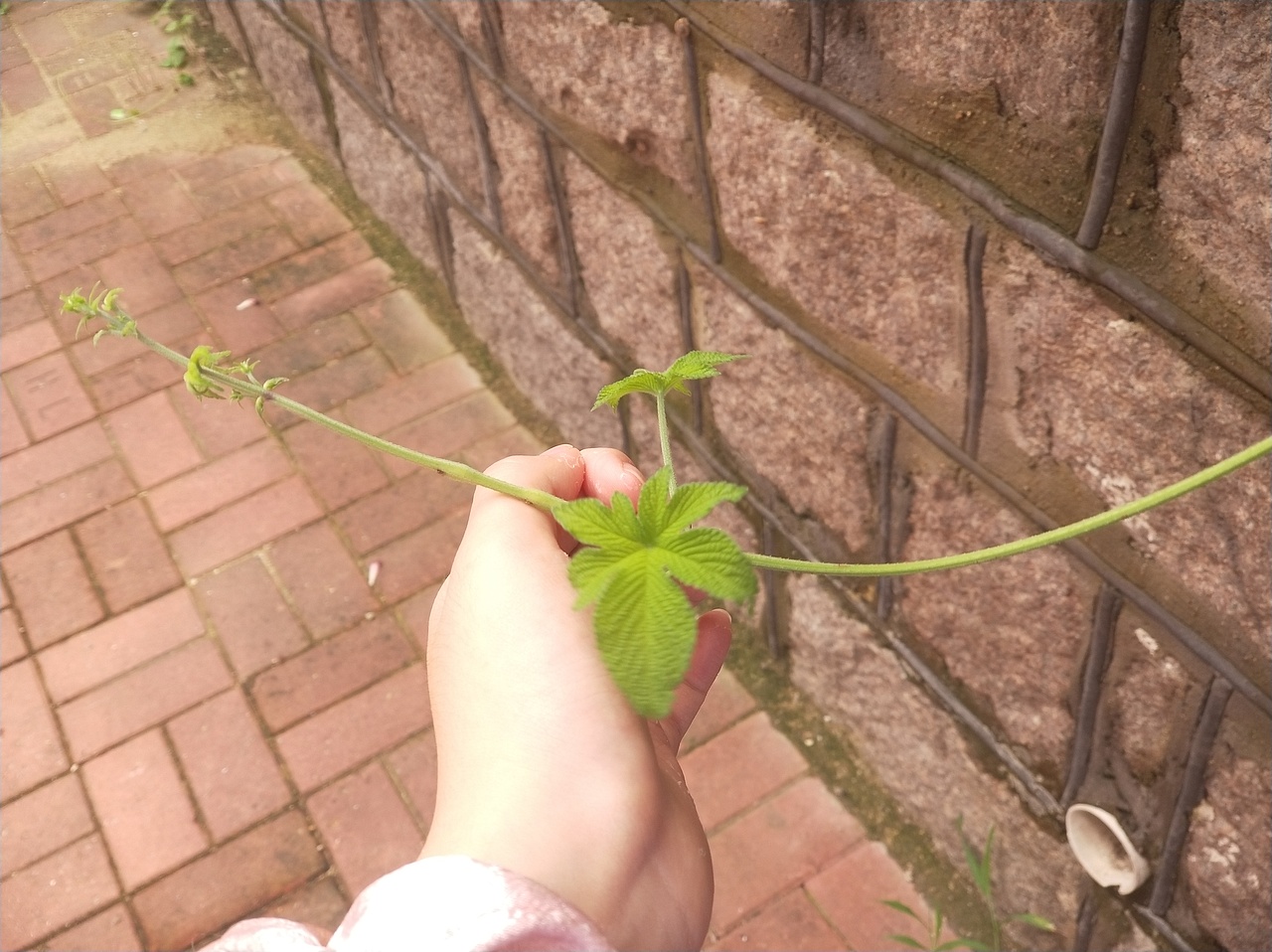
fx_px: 1175
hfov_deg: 56.9
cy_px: 476
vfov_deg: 44.1
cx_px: 636
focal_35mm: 32
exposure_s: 1/86
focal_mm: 5.47
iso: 125
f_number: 2.6
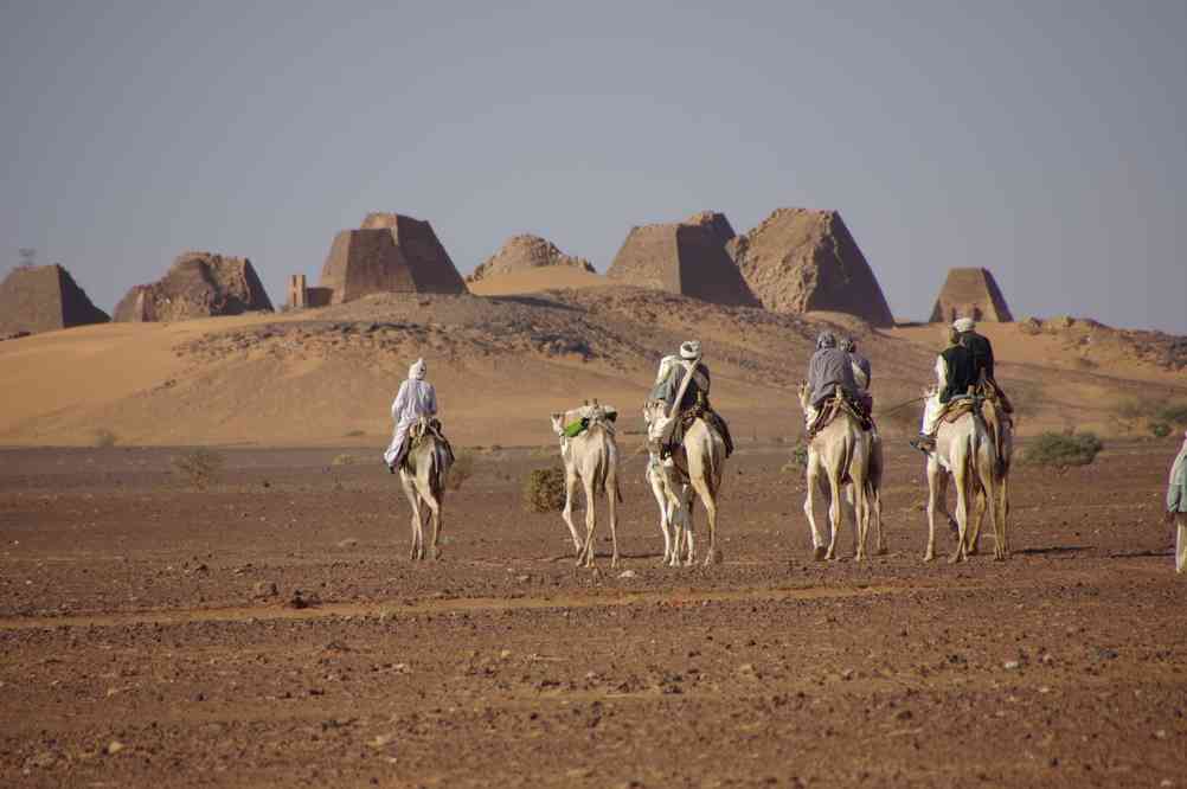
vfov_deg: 3.7
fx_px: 12352
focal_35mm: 375
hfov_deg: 5.5
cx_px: 594
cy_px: 394
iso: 100
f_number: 6.7
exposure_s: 1/350
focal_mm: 249.9
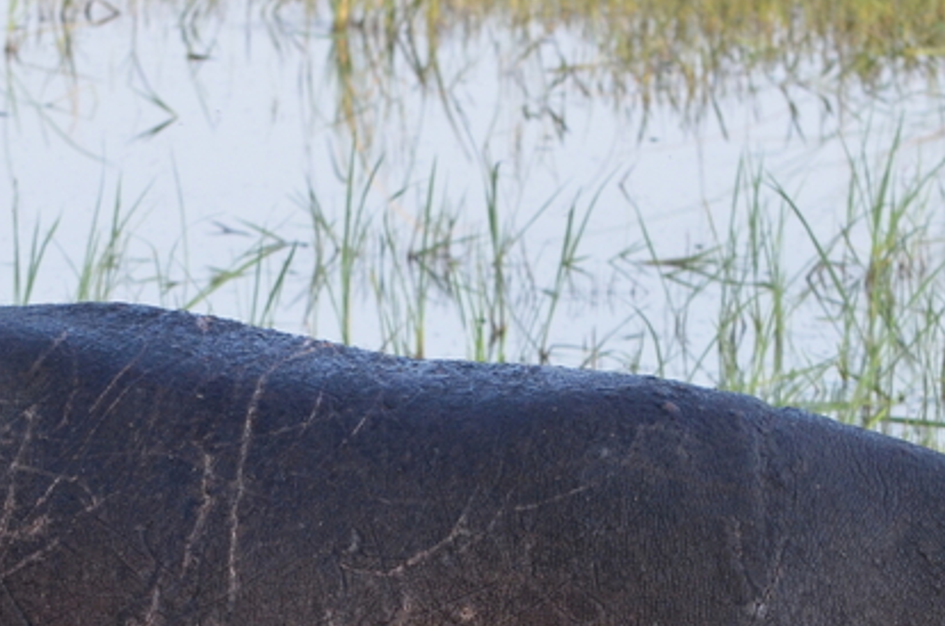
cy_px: 711
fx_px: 20664
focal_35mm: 789
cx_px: 470
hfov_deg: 2.6
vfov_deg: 1.7
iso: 400
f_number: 5.6
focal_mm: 170
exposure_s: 1/500
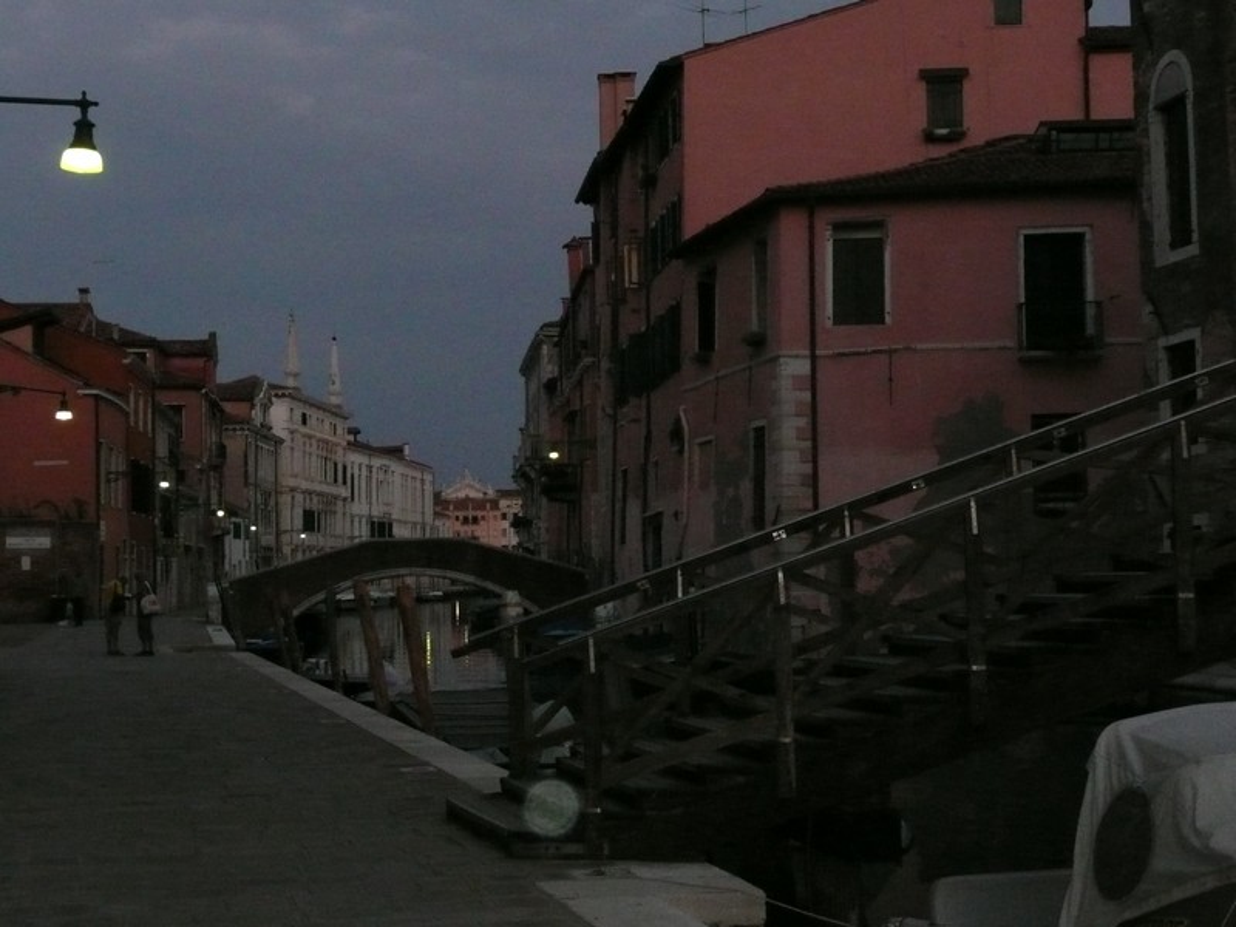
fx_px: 1964
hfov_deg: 34.9
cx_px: 618
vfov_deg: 26.6
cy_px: 464
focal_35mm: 55
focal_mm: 9.1
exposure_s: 1/30
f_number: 4.3
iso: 640
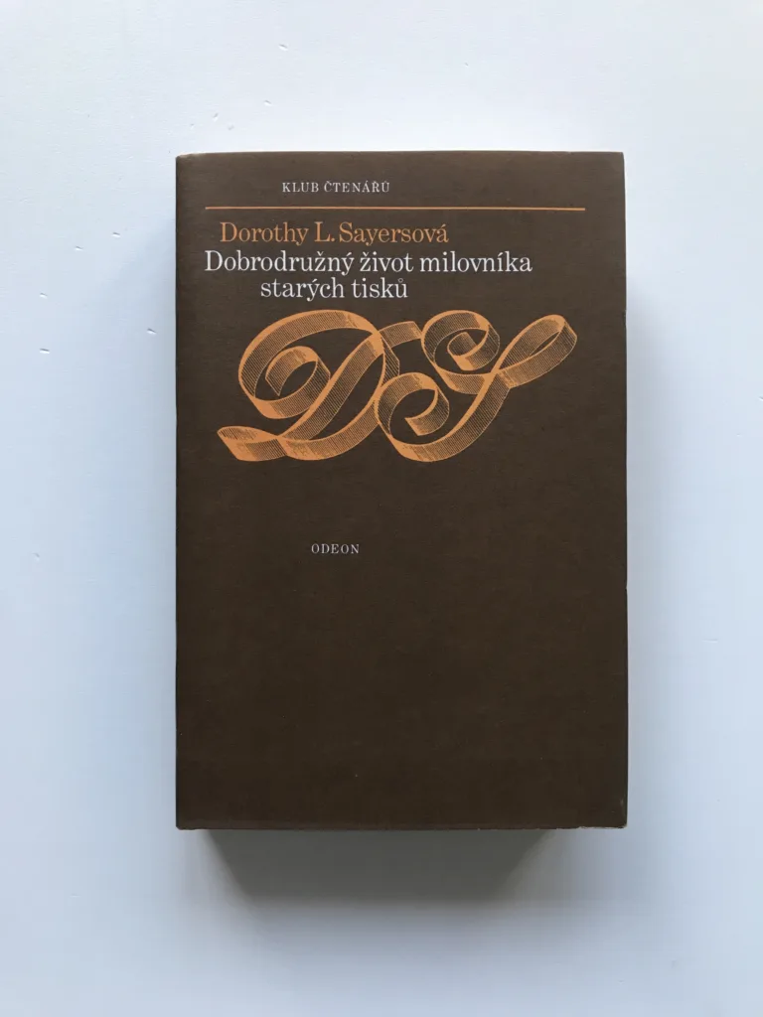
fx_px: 823
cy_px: 508
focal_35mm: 28
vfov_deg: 63.4
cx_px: 382
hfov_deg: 49.7
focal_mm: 3.99
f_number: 1.8
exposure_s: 1/33
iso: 25
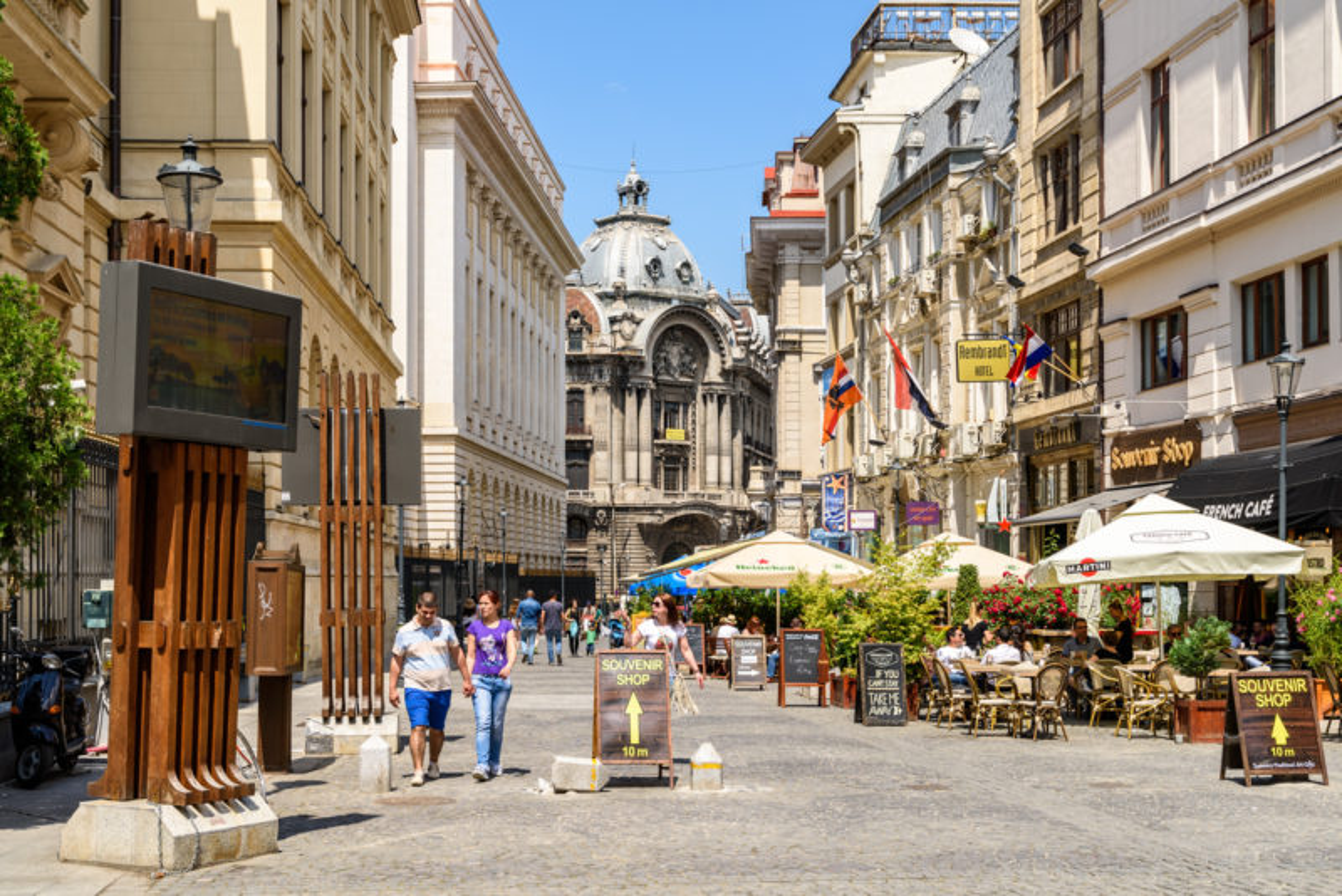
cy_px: 448
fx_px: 1790
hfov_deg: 41.1
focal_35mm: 48
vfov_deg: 28.1
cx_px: 671
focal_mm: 48
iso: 64
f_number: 8
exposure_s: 1/200
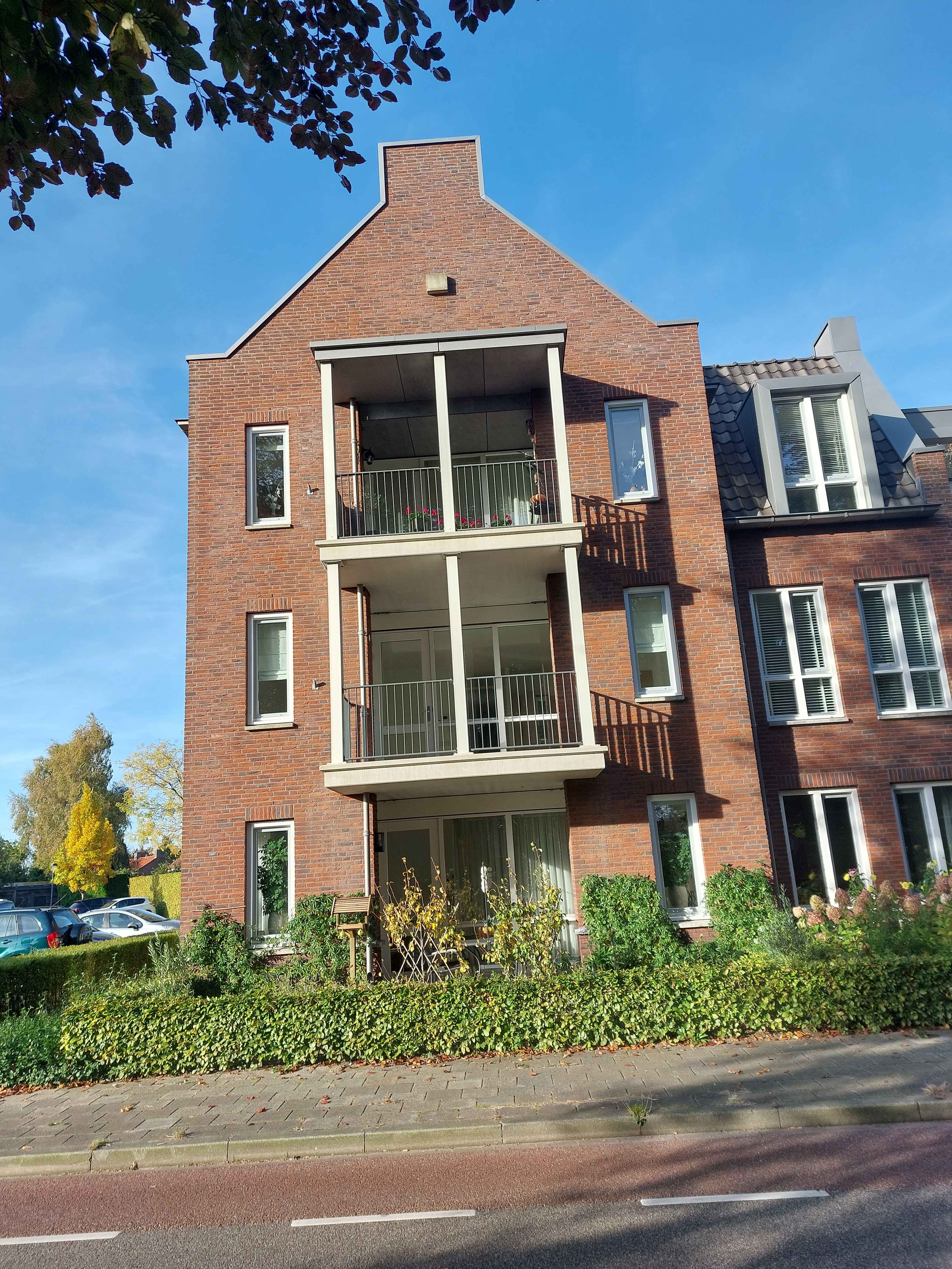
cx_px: 476
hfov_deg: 54.9
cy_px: 634
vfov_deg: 69.4
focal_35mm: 25
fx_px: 917
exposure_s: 1/447
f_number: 1.8
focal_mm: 5.23
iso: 25
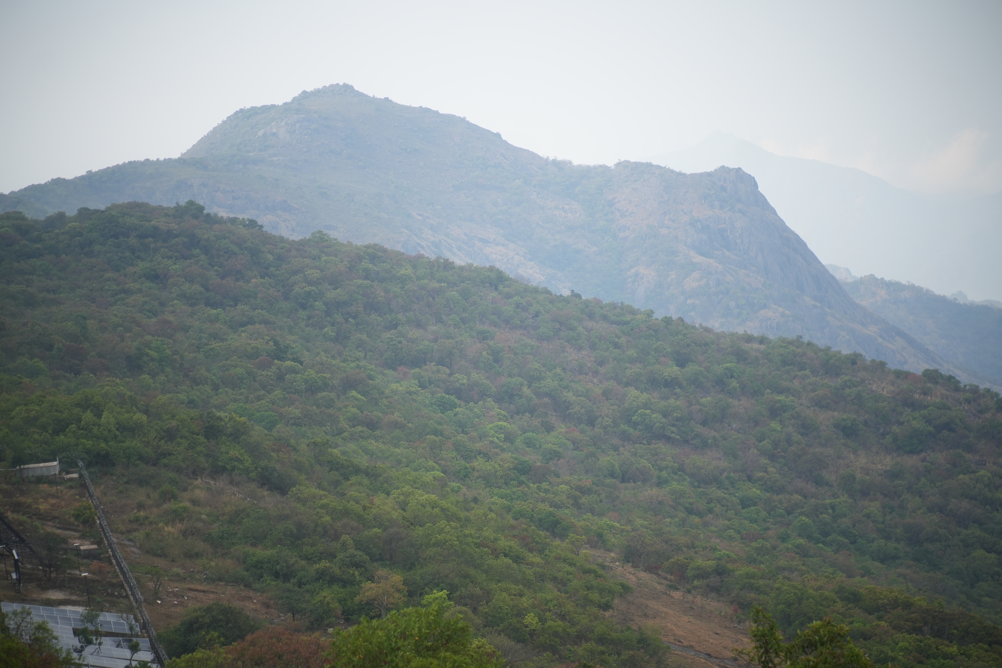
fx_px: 2366
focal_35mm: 85
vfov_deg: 16.1
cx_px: 501
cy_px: 334
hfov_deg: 23.9
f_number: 1.8
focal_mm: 85
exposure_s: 1/2500
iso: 320
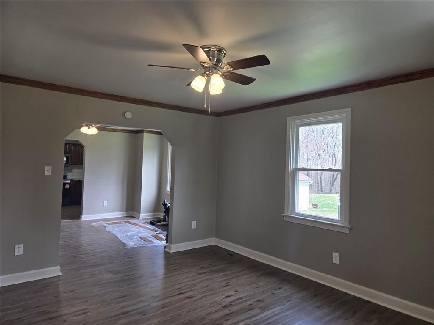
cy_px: 162
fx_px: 288
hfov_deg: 73.9
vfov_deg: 58.9
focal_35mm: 23
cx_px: 217
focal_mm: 5.4
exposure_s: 1/120
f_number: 1.8
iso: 40
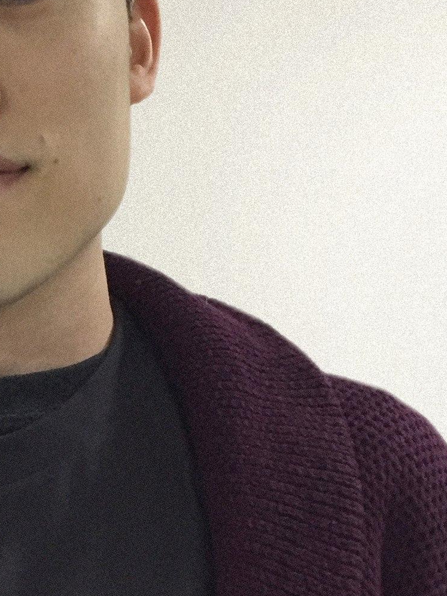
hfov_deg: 15.3
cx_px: 7
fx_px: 1636
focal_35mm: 95
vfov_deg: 20.3
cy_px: 531
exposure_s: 1/30
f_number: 2.2
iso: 100
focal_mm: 4.15
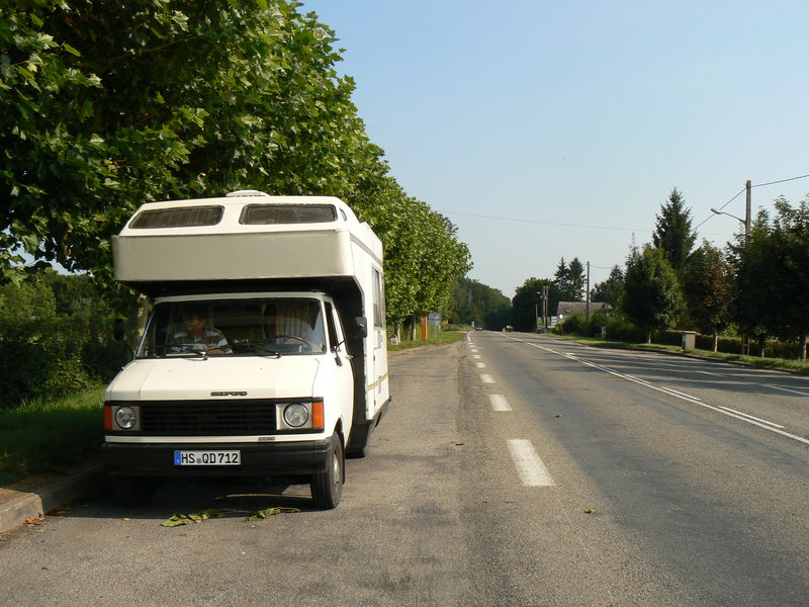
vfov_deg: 39.7
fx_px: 841
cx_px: 404
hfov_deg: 51.4
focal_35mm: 36
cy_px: 304
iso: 80
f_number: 6.3
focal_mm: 6
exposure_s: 1/400
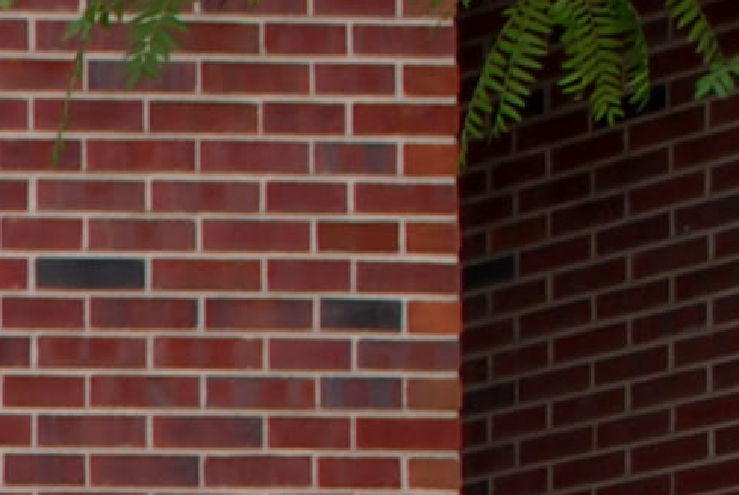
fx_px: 4646
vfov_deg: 5.8
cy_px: 1361
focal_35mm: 226
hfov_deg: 7.7
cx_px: -1643
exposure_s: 1/80
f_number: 4
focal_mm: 19
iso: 200
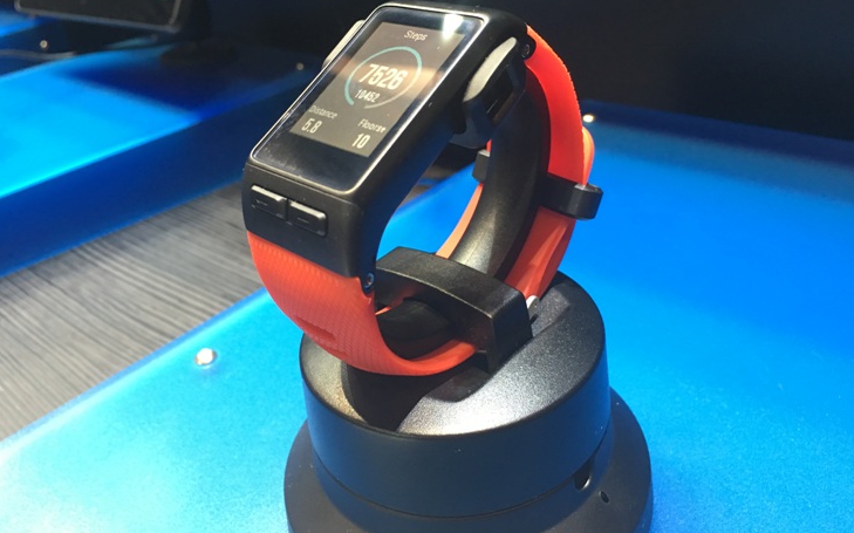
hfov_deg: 61.3
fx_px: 721
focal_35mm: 31
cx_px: 427
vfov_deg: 40.4
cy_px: 216
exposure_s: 1/17
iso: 100
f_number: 2.2
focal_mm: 4.15
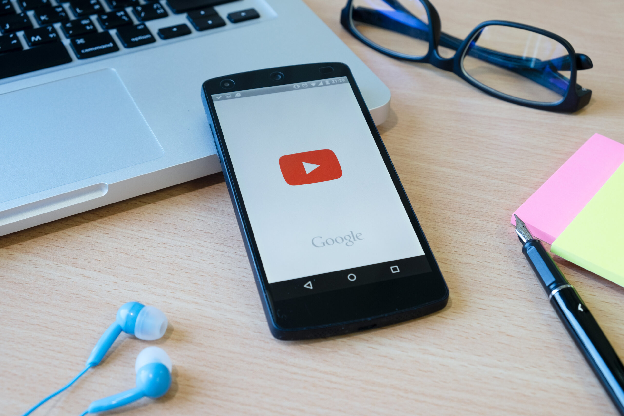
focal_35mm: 49
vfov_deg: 27.5
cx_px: 312
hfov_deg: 40.3
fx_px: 849
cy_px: 208
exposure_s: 1/20
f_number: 6.4
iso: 400
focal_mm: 32.9
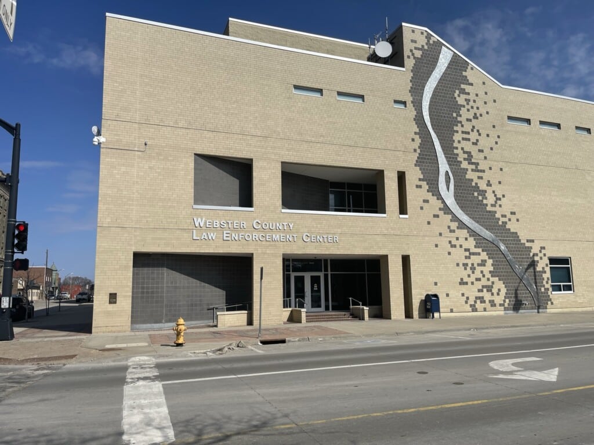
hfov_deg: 67.3
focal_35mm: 26
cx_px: 297
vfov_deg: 53.1
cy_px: 222
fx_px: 446
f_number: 1.6
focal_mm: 5.1
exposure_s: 1/8547
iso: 32
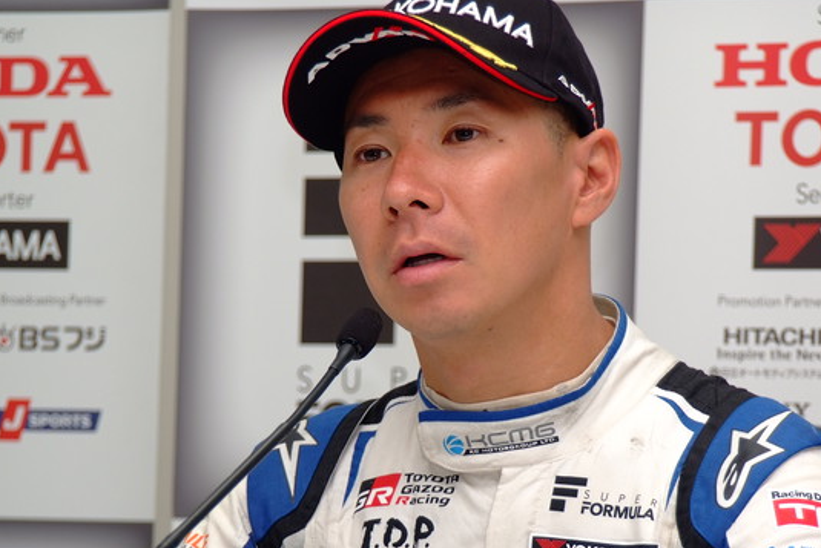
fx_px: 5771
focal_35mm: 253
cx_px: 417
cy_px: 328
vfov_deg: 5.4
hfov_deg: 8.1
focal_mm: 125
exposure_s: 1/250
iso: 400
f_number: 5.6
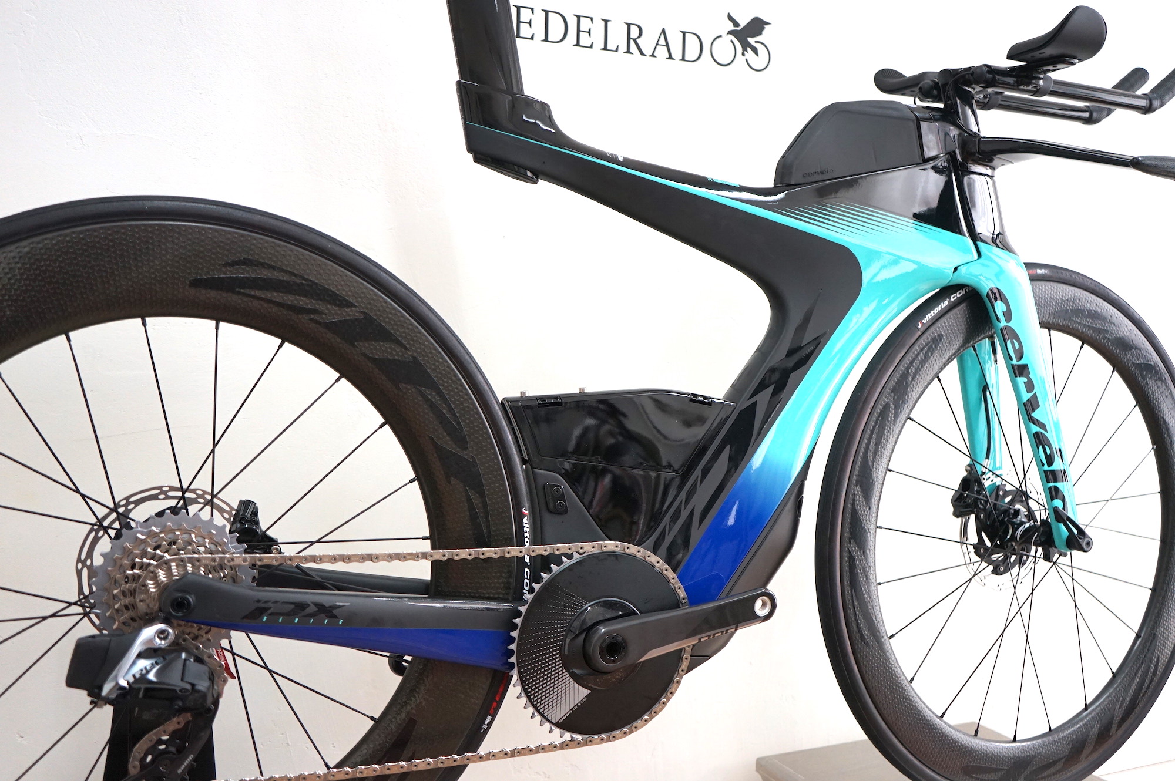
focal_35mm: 33
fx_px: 1076
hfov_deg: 57.3
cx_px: 588
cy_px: 390
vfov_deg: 39.9
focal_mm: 33
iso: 1250
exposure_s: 1/160
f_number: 4
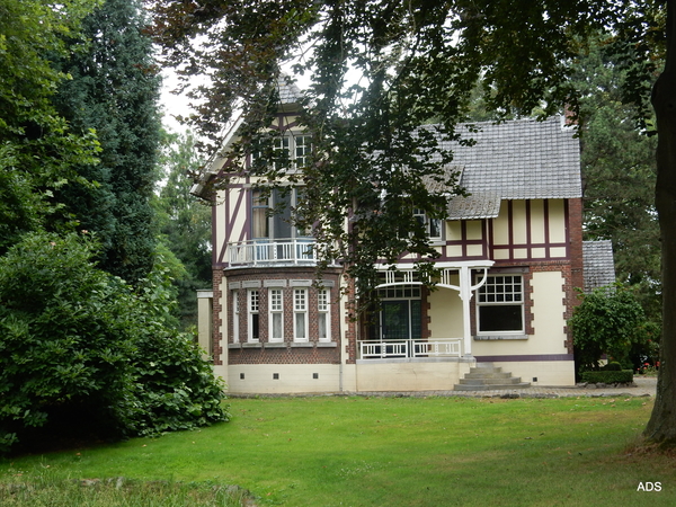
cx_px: 338
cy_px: 254
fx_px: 1172
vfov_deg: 24.4
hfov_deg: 32.2
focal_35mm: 60
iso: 125
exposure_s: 1/80
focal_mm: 10.7
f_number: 4.5
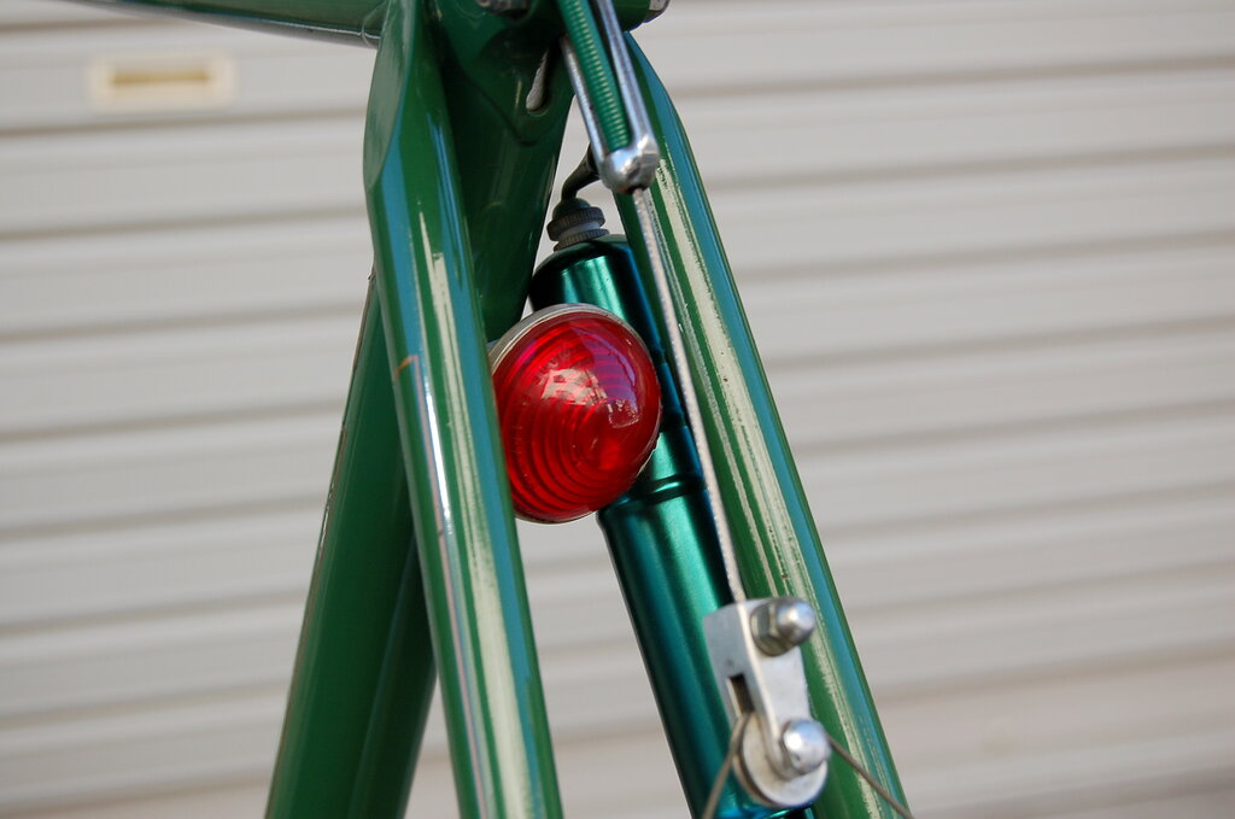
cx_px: 618
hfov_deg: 29.3
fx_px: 2363
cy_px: 410
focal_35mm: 69
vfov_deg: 19.7
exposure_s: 1/125
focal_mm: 46
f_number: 5.6
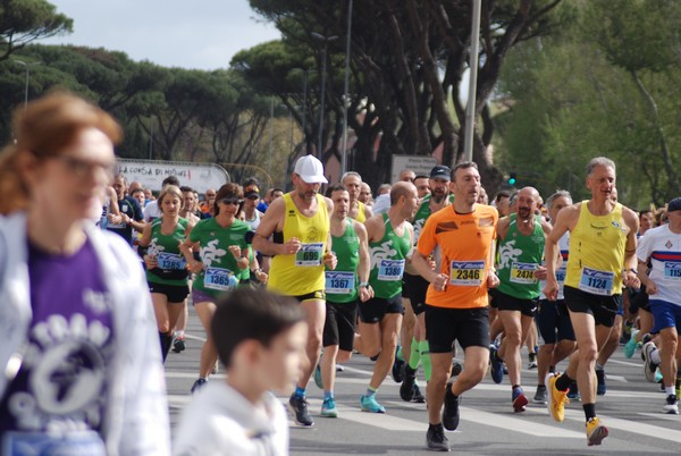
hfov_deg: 10.1
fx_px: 3836
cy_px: 228
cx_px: 340
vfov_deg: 6.8
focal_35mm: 202
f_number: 4.5
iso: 200
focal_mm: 135
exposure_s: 1/800
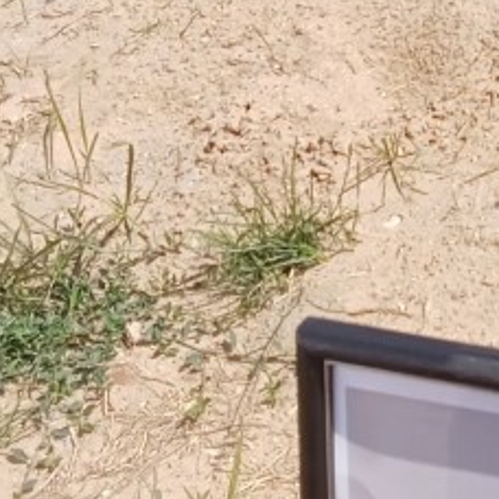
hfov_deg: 15.5
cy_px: -234
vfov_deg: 15.1
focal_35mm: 107
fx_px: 1745
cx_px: 657
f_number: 2
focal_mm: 2.79
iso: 200
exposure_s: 1/3067
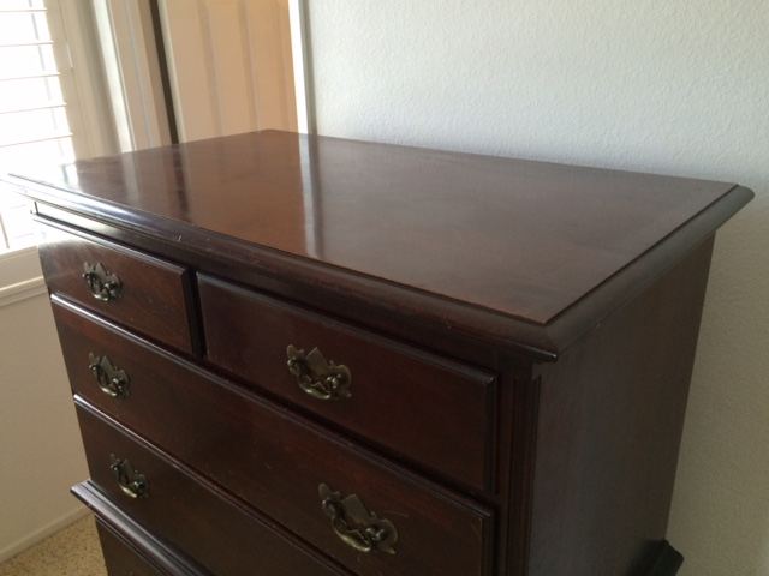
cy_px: 288
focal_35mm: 29
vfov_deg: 48.2
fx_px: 644
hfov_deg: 61.7
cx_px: 384
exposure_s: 1/30
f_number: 2.2
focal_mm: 4.15
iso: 64
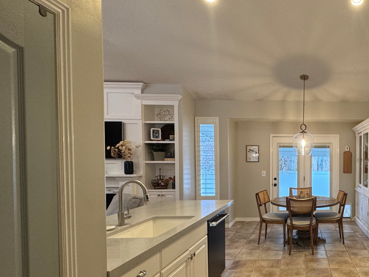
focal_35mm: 25
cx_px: 312
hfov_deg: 61.5
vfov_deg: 54.4
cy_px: 171
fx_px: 267
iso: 160
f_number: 2.2
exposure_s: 1/60
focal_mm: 2.22
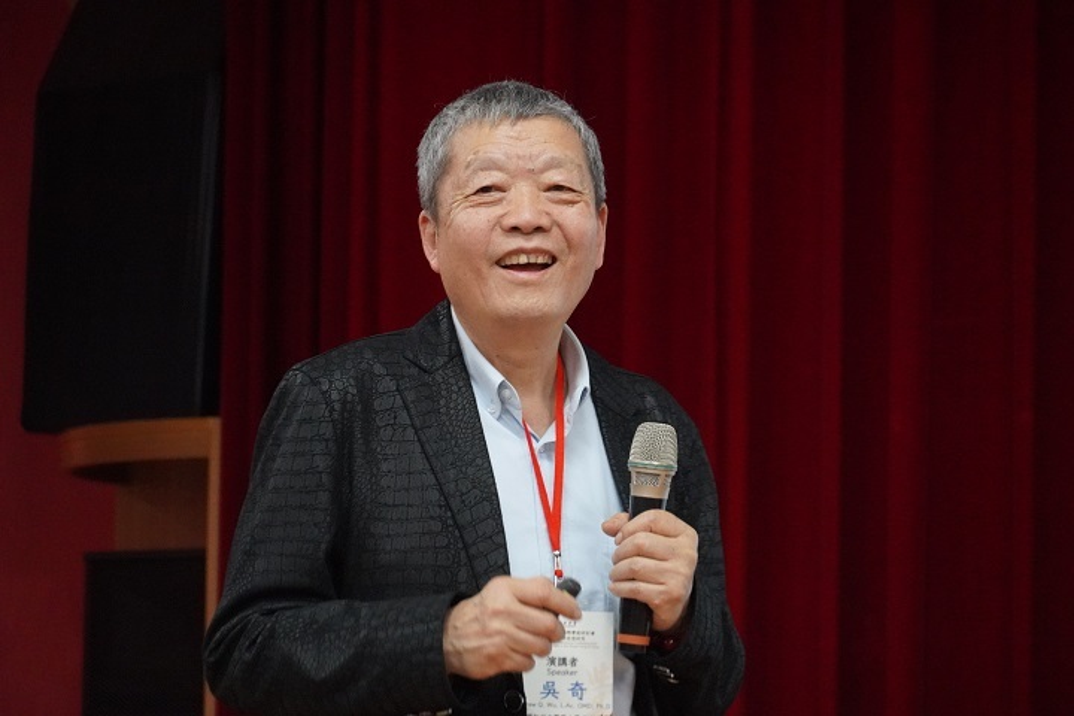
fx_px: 6041
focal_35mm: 202
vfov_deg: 6.8
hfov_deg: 10.2
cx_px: 537
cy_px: 358
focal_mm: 135
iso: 6400
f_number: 5.6
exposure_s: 1/80
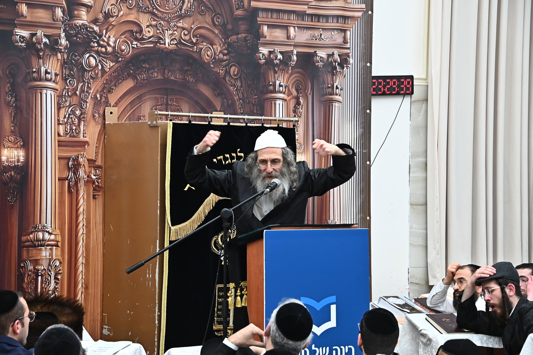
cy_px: 178
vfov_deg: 13.7
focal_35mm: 100
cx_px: 266
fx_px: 1480
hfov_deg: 20.4
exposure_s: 1/200
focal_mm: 100
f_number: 7.1
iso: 1600
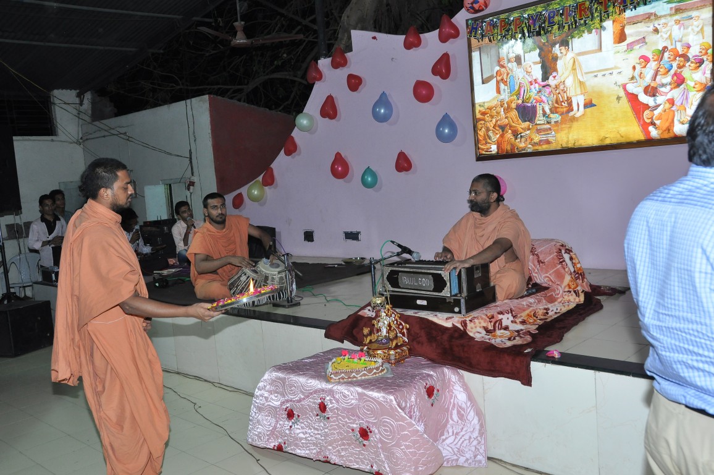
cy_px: 238
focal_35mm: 33
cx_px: 357
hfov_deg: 57.3
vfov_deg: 39.9
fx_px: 654
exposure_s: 1/125
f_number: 6.7
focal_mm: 22
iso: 800
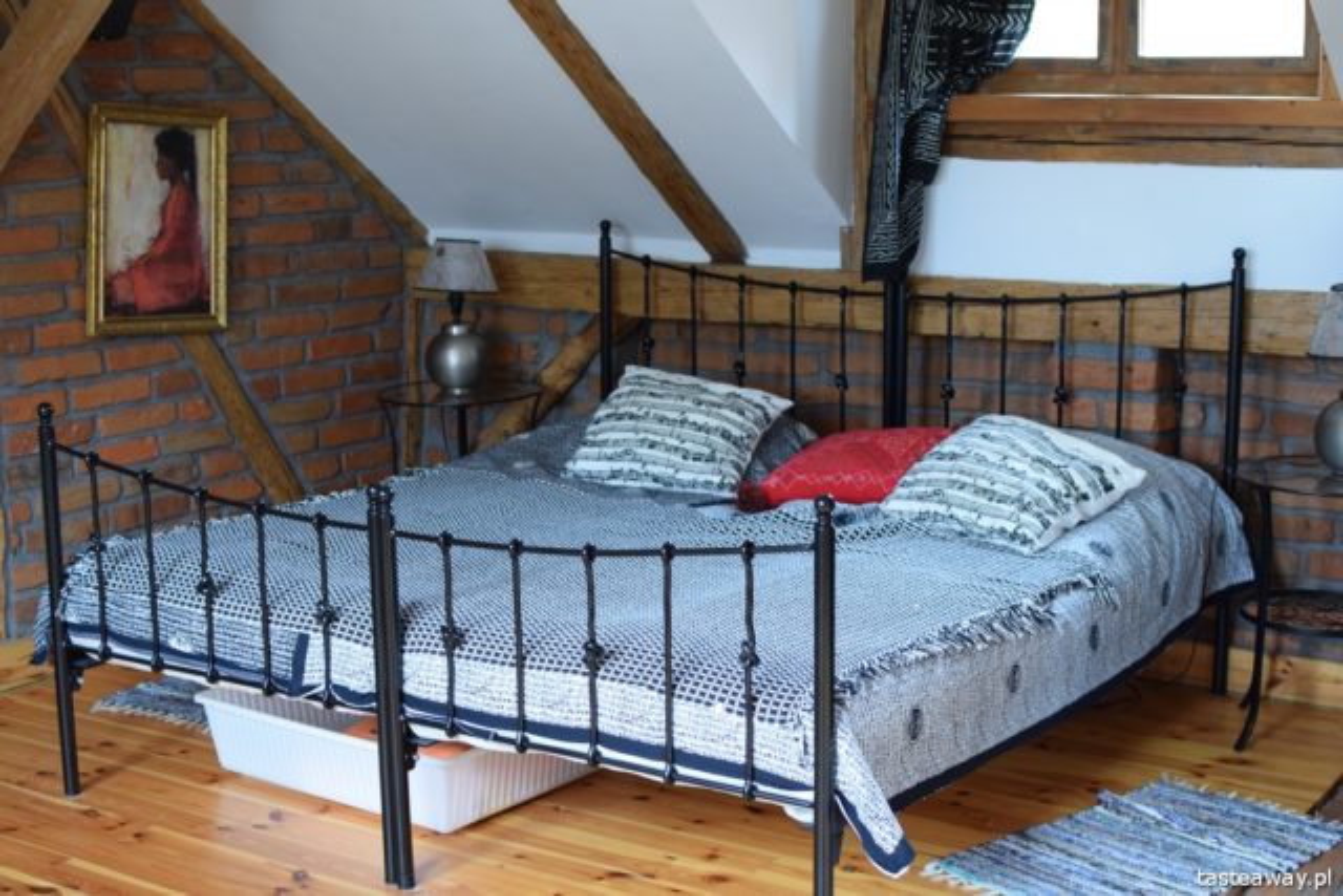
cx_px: 672
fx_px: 1959
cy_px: 448
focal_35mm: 52
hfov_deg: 37.8
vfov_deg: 25.8
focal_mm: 35
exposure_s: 1/60
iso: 800
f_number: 3.2
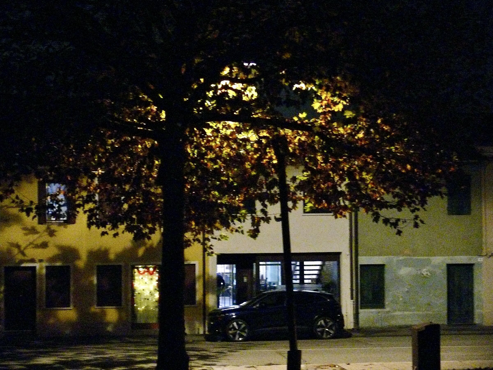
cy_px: 185
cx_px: 246
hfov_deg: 24.1
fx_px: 1154
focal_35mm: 81
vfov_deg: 18.2
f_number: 3.2
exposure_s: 1/10
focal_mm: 17.1
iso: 800
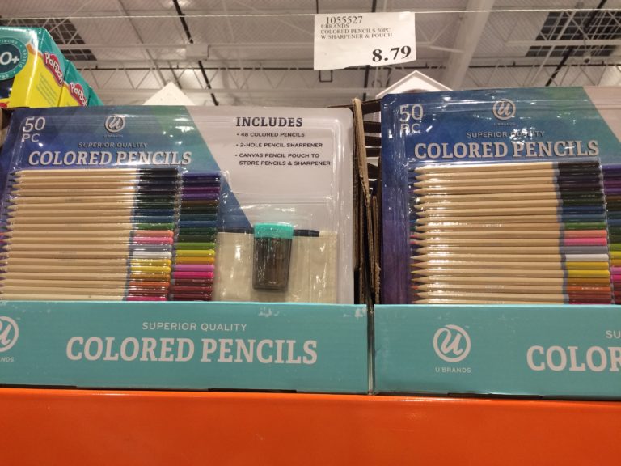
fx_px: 520
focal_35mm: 29
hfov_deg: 61.7
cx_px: 310
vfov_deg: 48.2
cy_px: 233
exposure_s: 1/30
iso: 100
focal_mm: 4.15
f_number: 2.2
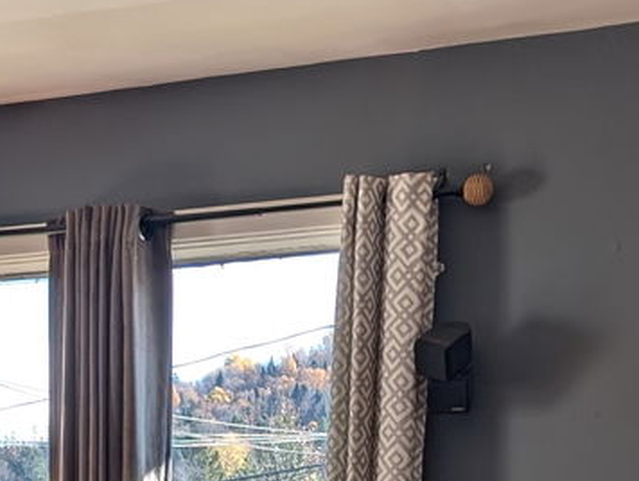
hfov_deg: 17.7
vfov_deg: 12.2
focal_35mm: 108
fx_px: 1996
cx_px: -20
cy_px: 957
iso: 23
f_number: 1.68
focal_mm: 6.9
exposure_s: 1/155
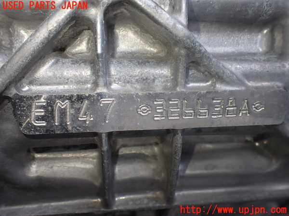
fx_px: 250
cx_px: 144
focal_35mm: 30
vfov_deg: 46.8
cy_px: 108
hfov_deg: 60.0
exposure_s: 1/125
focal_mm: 5.4
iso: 100
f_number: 2.3
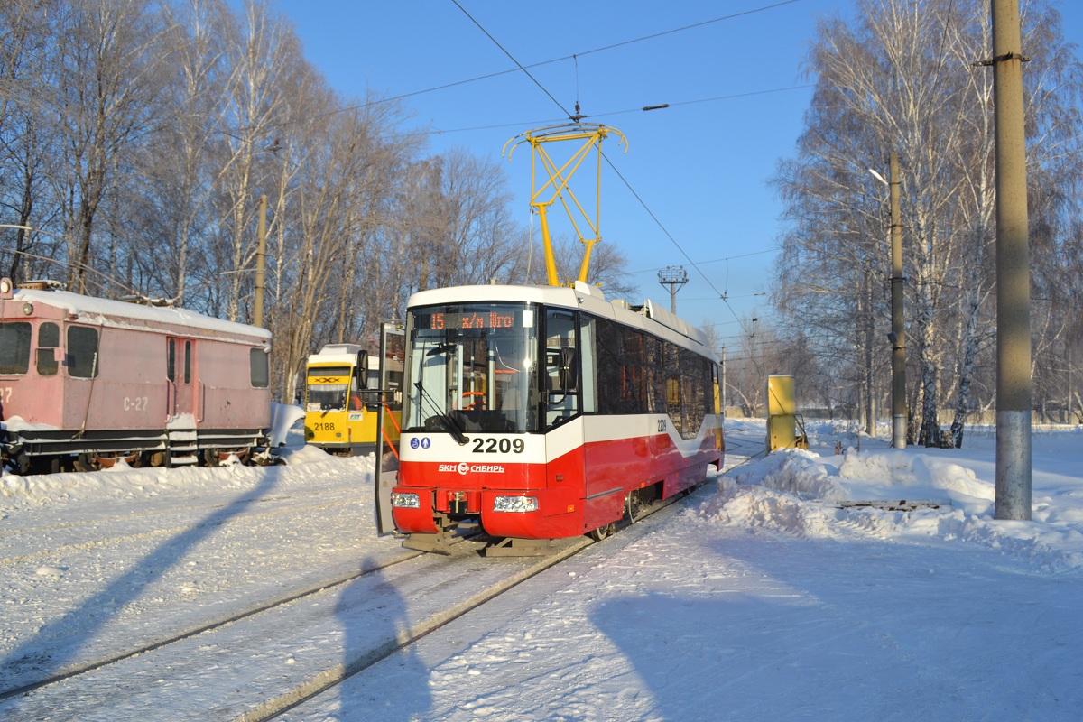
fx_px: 902
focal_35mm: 30
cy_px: 361
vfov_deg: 43.6
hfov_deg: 61.9
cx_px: 542
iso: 100
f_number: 8
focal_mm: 20
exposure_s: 1/250
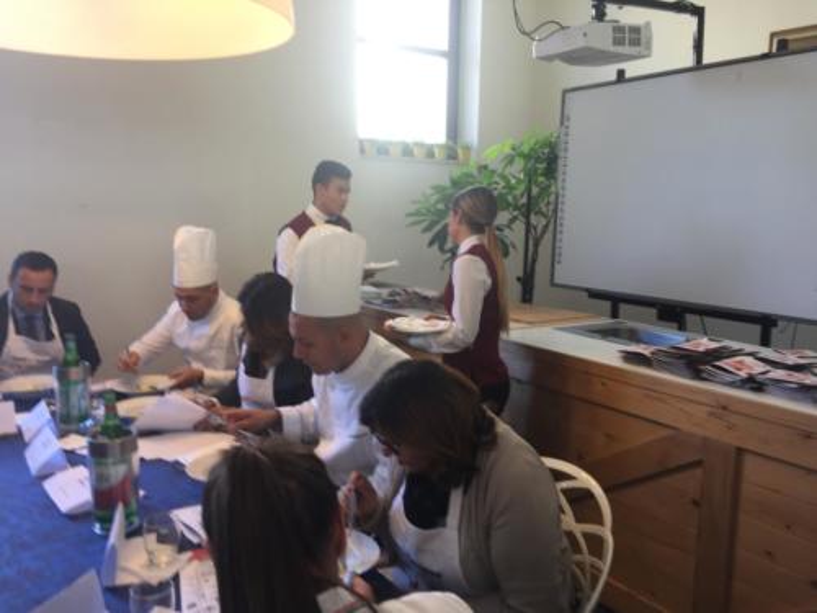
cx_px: 408
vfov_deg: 48.2
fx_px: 684
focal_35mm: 29
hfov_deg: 61.7
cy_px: 306
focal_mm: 4.15
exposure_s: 1/50
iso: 40
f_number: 2.2
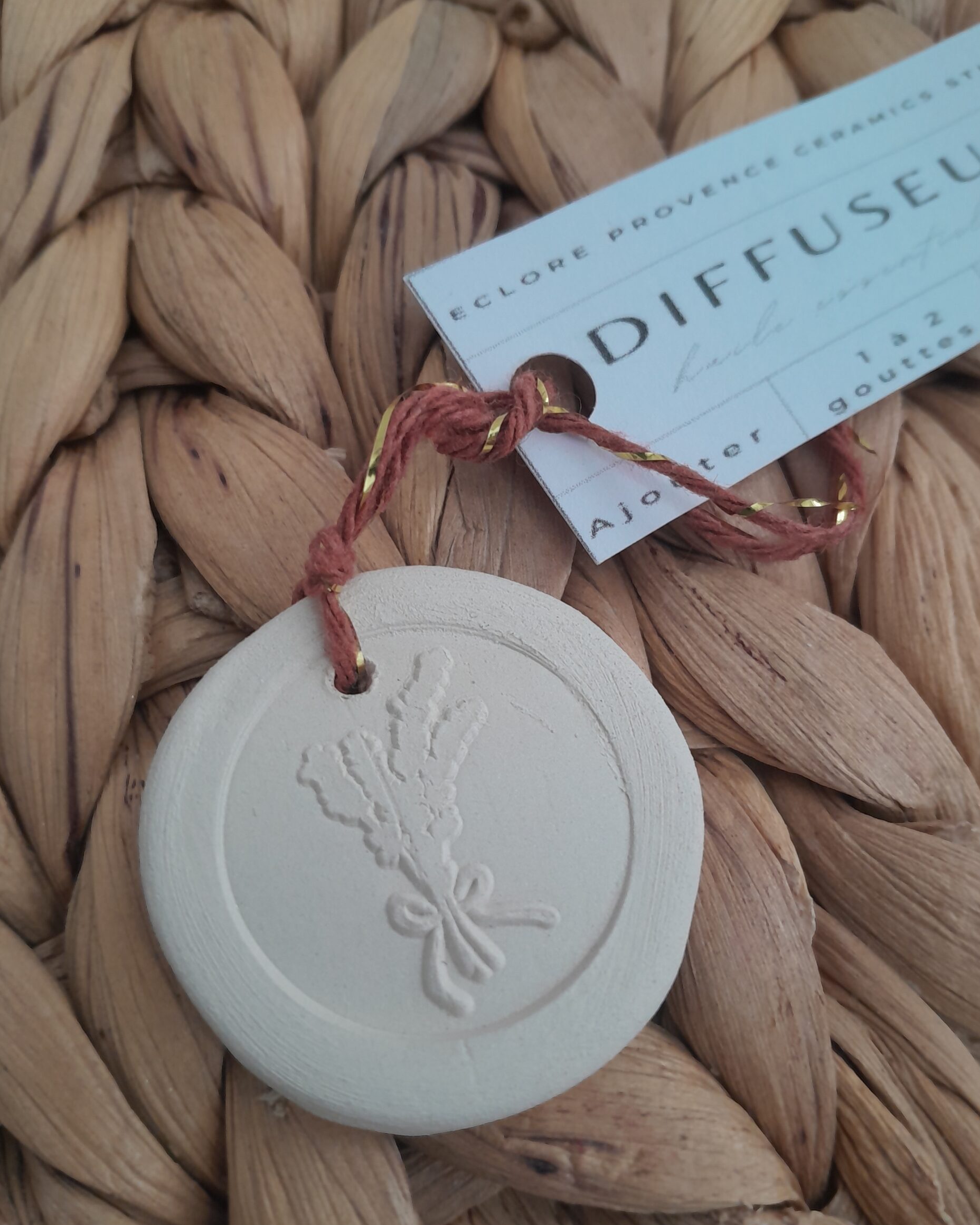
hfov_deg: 51.5
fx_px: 1015
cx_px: 498
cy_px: 649
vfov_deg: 62.2
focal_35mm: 28
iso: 160
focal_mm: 3.98
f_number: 1.8
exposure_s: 1/60
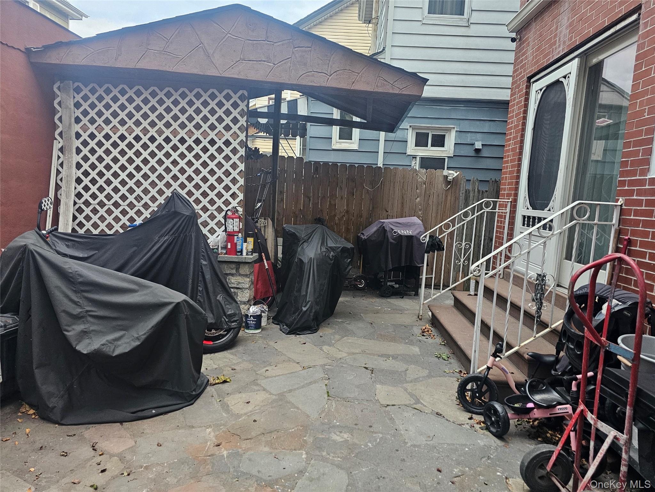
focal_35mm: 23
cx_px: 328
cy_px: 246
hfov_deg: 73.9
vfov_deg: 58.9
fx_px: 435
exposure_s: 1/240
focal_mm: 6.3
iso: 640
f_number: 1.7
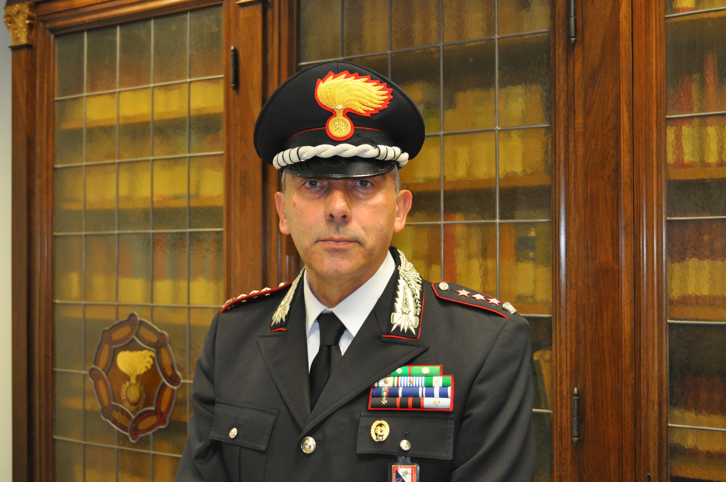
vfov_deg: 29.8
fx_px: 906
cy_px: 241
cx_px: 363
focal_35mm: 45
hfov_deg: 43.7
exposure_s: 1/60
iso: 800
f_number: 4.5
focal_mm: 30
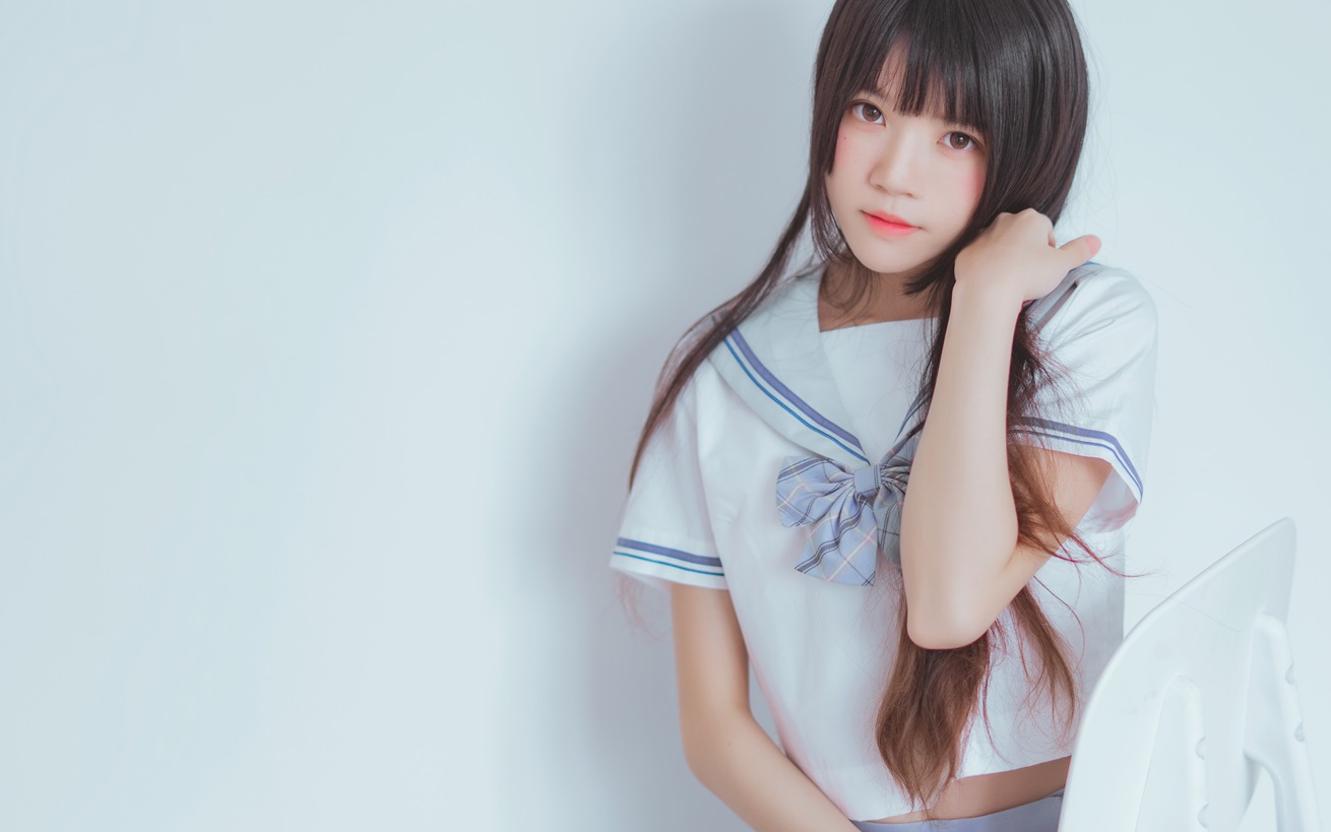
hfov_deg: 29.2
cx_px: 842
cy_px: 403
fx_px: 2539
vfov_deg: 18.6
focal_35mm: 70
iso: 125
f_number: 1.4
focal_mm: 50
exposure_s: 1/100
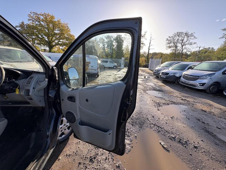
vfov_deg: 85.7
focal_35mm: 14
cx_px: 113
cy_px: 85
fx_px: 91
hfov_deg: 102.1
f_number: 2.2
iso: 40
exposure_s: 1/278
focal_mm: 2.22
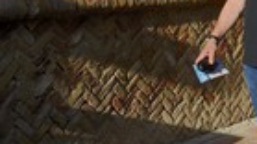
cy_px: -24
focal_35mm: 108
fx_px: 736
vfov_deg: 11.0
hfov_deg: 17.8
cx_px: 385
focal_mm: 34
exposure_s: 1/200
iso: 200
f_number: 13
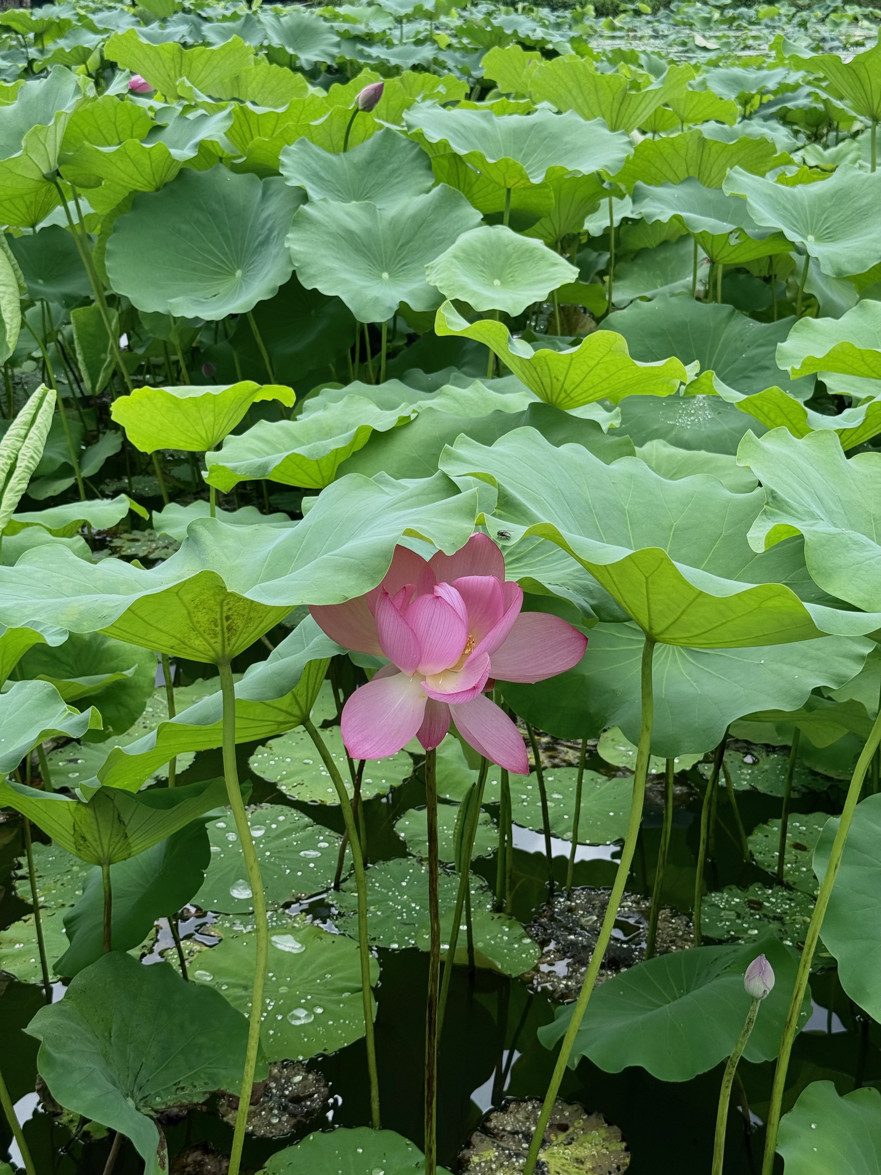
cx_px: 440
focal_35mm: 48
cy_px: 588
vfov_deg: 39.7
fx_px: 1629
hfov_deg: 30.3
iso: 80
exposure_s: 1/1754
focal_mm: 6.76
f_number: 1.78
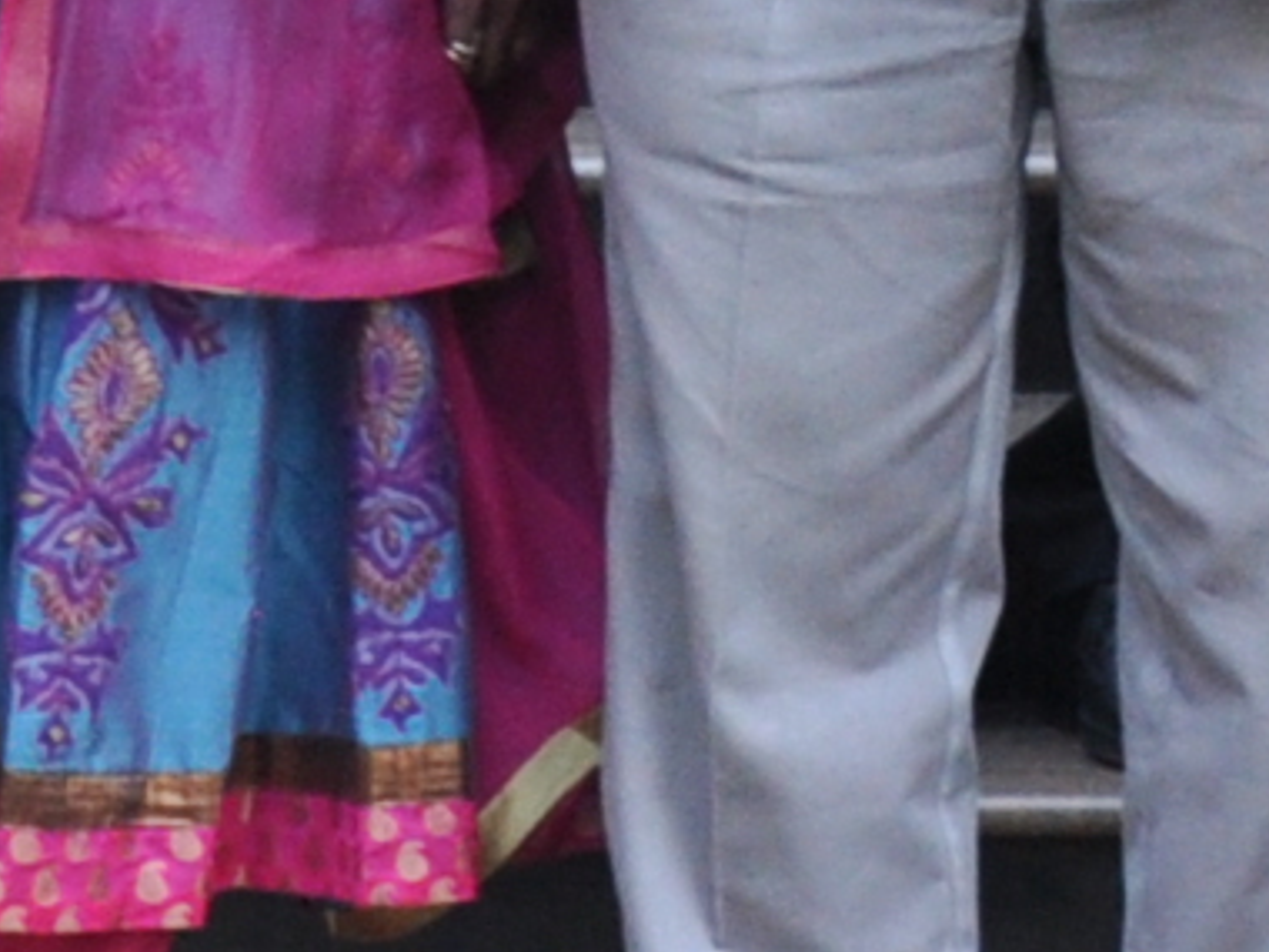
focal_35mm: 366
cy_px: -1253
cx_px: 4452
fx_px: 13417
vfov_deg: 4.0
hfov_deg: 5.0
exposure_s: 1/60
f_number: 8
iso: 640
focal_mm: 30
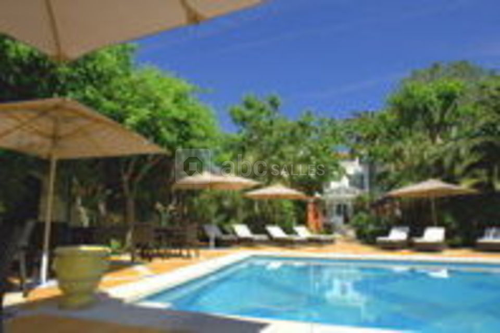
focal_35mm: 21
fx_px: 292
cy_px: 166
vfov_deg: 59.5
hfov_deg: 81.2
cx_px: 250
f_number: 7.1
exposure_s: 1/500
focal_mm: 14
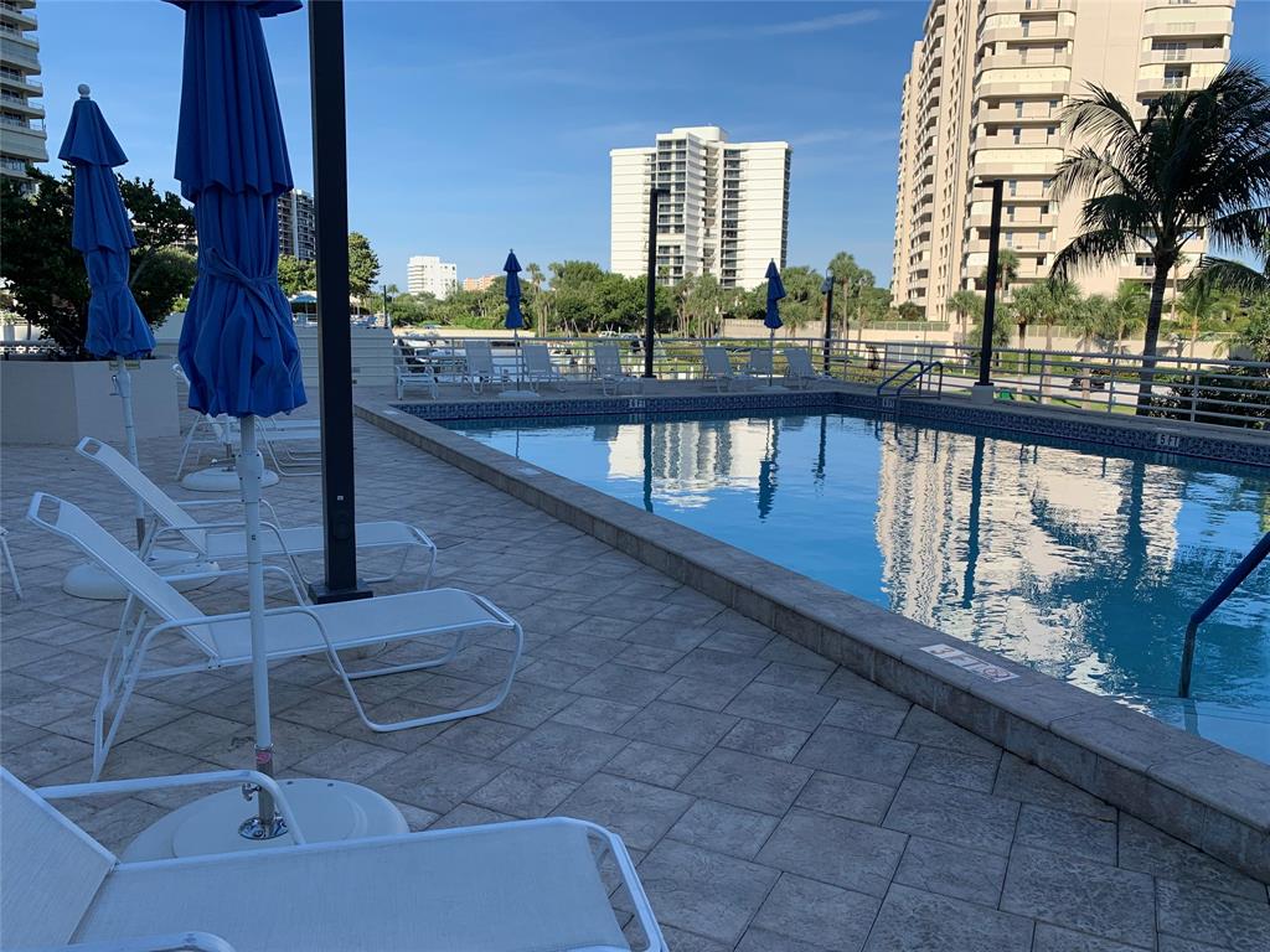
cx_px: 635
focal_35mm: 26
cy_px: 476
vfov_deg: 53.1
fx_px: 954
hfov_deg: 67.3
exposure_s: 1/1953
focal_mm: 4.25
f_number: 1.8
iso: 25
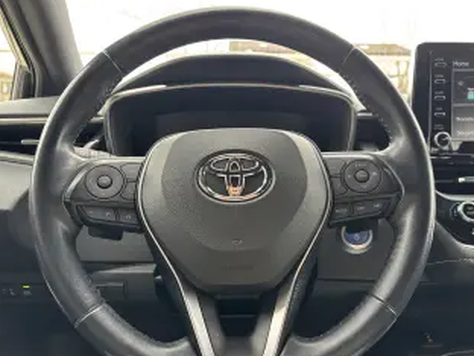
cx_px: 239
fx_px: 411
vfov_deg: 46.8
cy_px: 189
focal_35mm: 30
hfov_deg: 60.0
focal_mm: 5.96
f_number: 1.6
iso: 100
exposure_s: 1/121
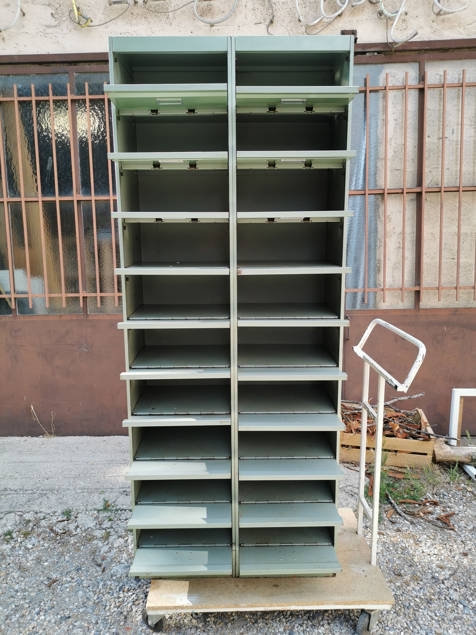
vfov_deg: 65.3
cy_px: 318
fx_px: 495
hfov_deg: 51.4
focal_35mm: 27
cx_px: 238
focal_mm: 5.58
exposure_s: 1/425
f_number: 1.8
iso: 50
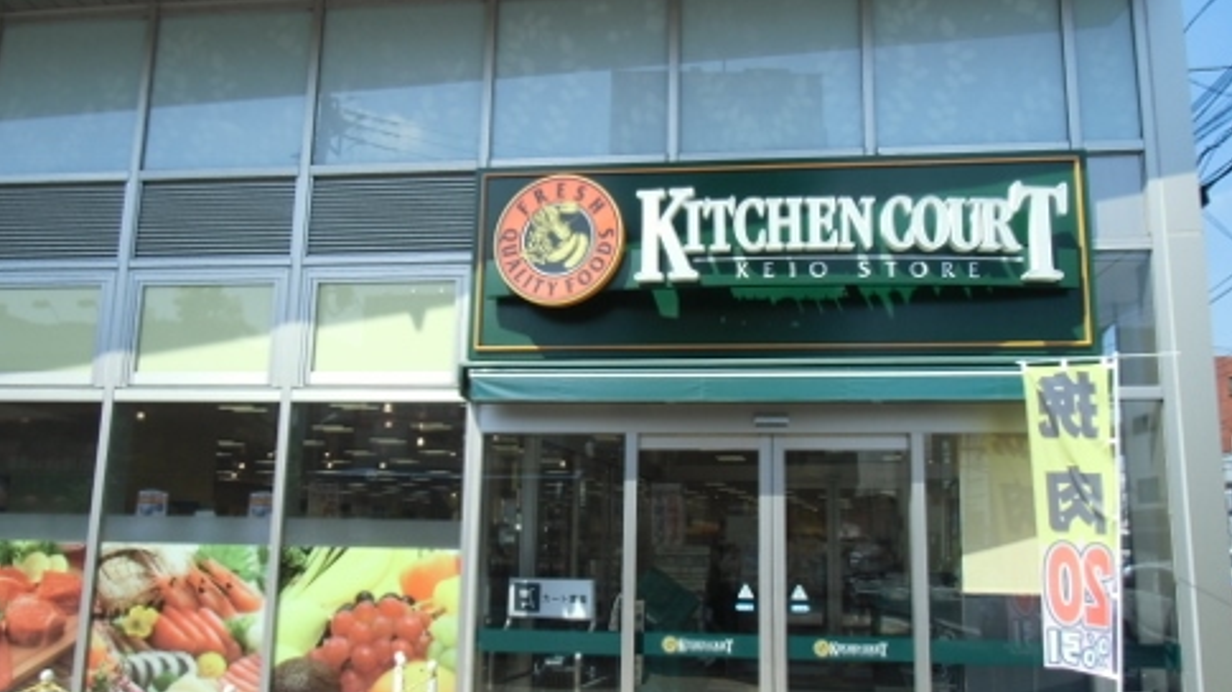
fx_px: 882
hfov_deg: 69.9
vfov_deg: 42.6
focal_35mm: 27
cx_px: 631
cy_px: 421
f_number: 3
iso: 64
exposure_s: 1/400
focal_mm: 4.24
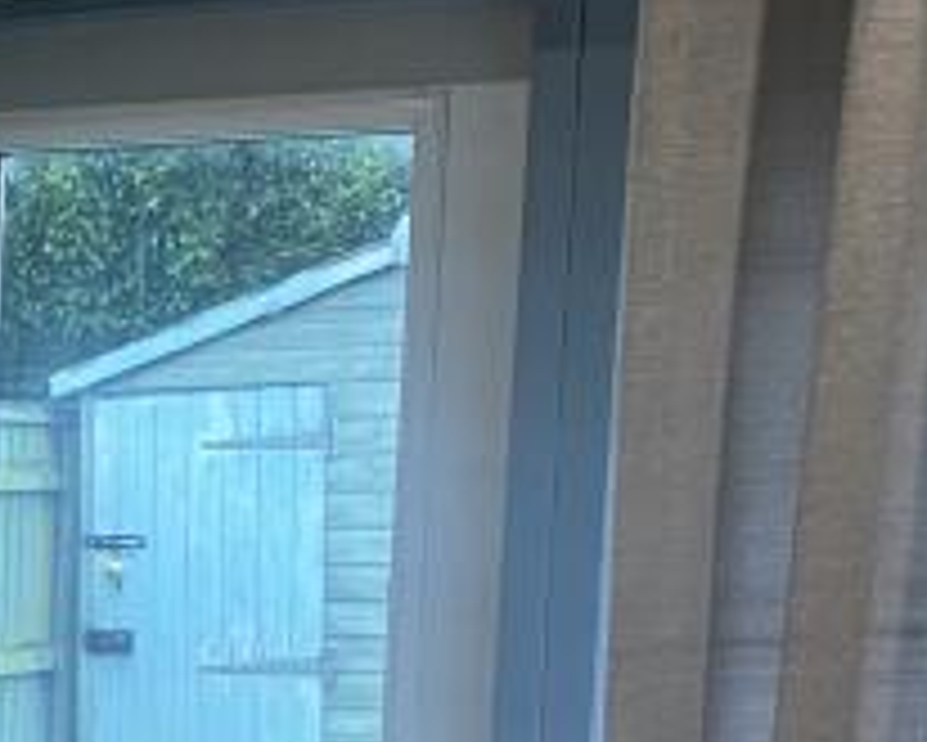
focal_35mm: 126
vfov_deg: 12.0
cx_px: -886
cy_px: 886
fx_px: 3459
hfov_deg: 13.3
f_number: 1.8
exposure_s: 1/50
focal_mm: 4.25
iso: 100
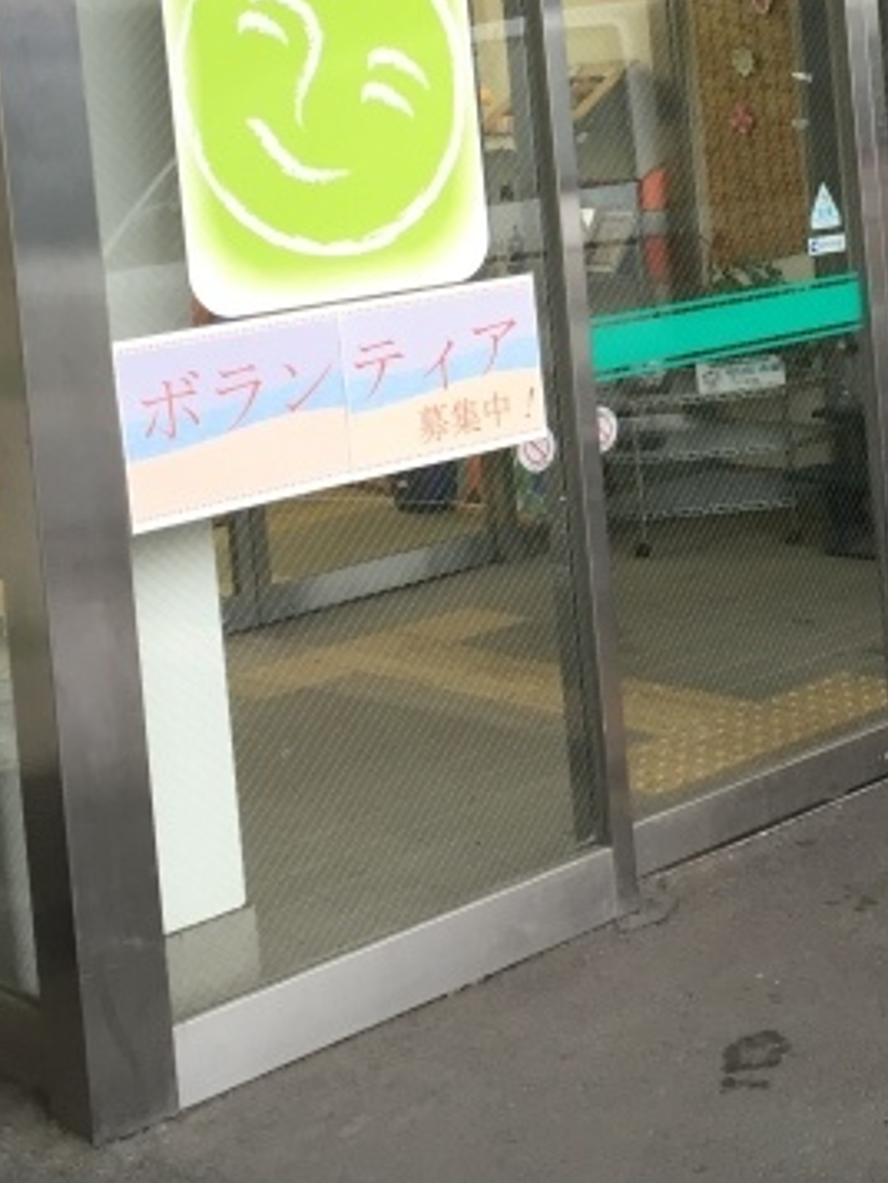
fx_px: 2222
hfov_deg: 22.1
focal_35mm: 65
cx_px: 772
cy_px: 169
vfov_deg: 28.9
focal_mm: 4.15
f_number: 2.2
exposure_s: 1/40
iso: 32
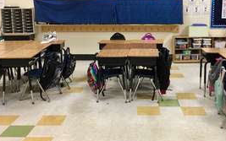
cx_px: 130
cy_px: 51
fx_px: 283
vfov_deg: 27.9
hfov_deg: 43.4
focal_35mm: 46
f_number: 2.2
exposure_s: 1/15
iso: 50
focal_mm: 4.15
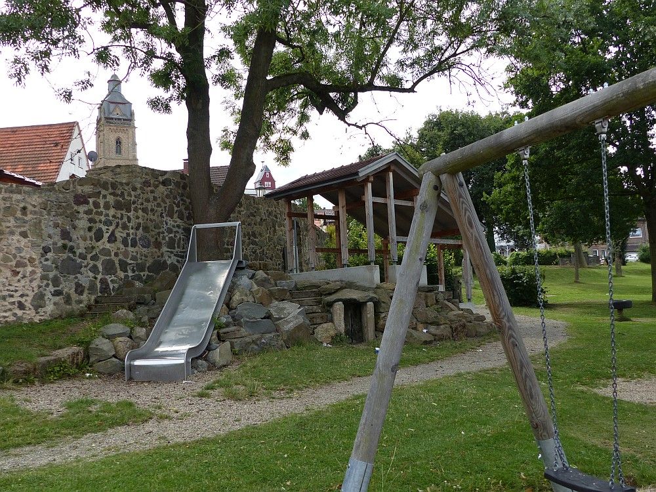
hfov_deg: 54.0
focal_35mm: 34
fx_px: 644
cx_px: 328
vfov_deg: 41.8
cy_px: 246
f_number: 2.8
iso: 100
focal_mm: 6
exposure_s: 1/1000
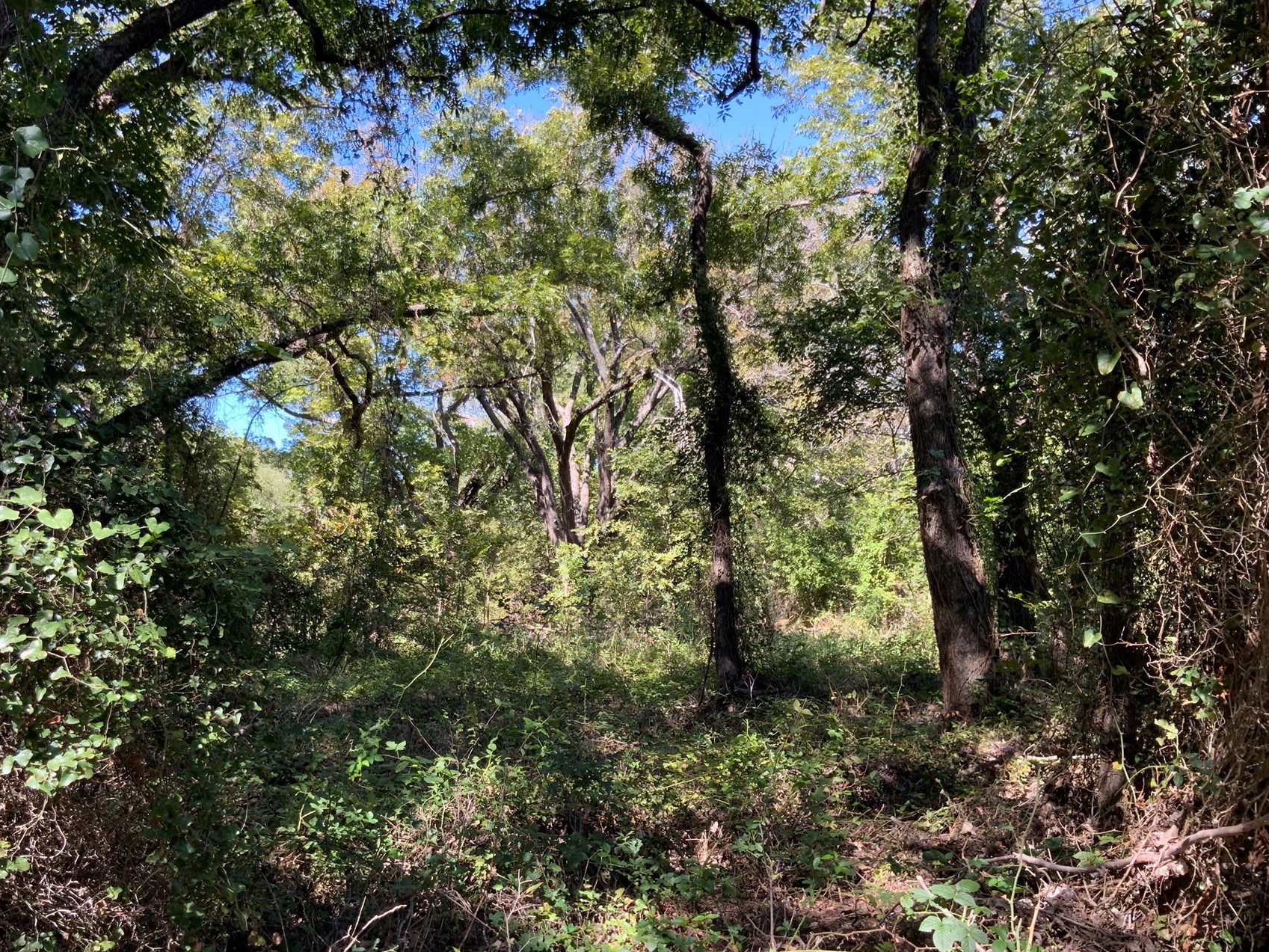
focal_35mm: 35
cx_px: 544
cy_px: 540
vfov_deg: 40.6
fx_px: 1283
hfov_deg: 52.4
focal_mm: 3
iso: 16
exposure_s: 1/139
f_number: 1.8
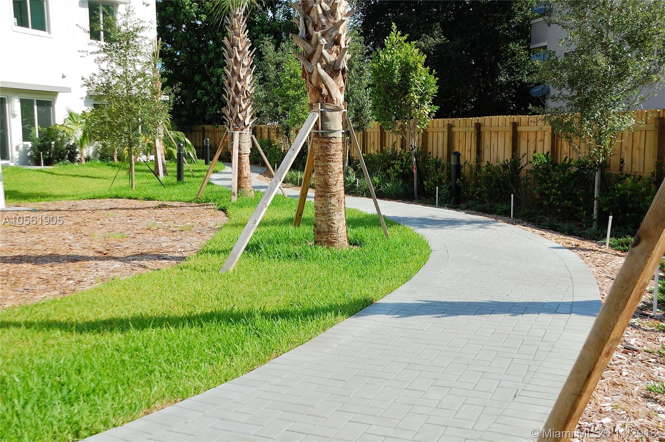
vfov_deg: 30.8
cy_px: 221
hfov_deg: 45.0
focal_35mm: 44
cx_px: 332
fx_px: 803
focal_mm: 29
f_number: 9
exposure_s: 1/250
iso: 200
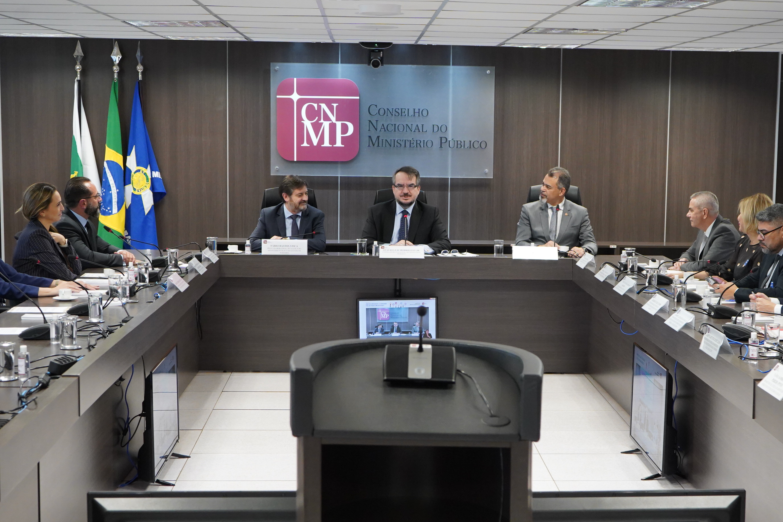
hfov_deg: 30.0
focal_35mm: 67
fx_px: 1457
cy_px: 332
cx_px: 468
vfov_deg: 20.3
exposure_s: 1/160
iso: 3200
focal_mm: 47
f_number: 5
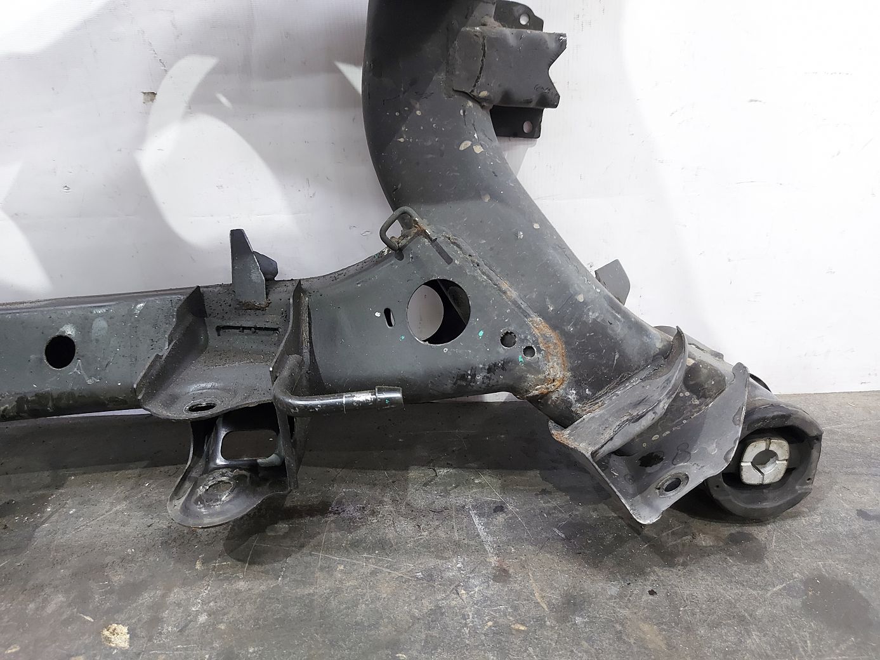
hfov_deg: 71.6
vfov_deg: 56.8
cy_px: 330
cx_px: 440
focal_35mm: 24
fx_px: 610
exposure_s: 1/25
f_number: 1.8
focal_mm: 5.23
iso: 200
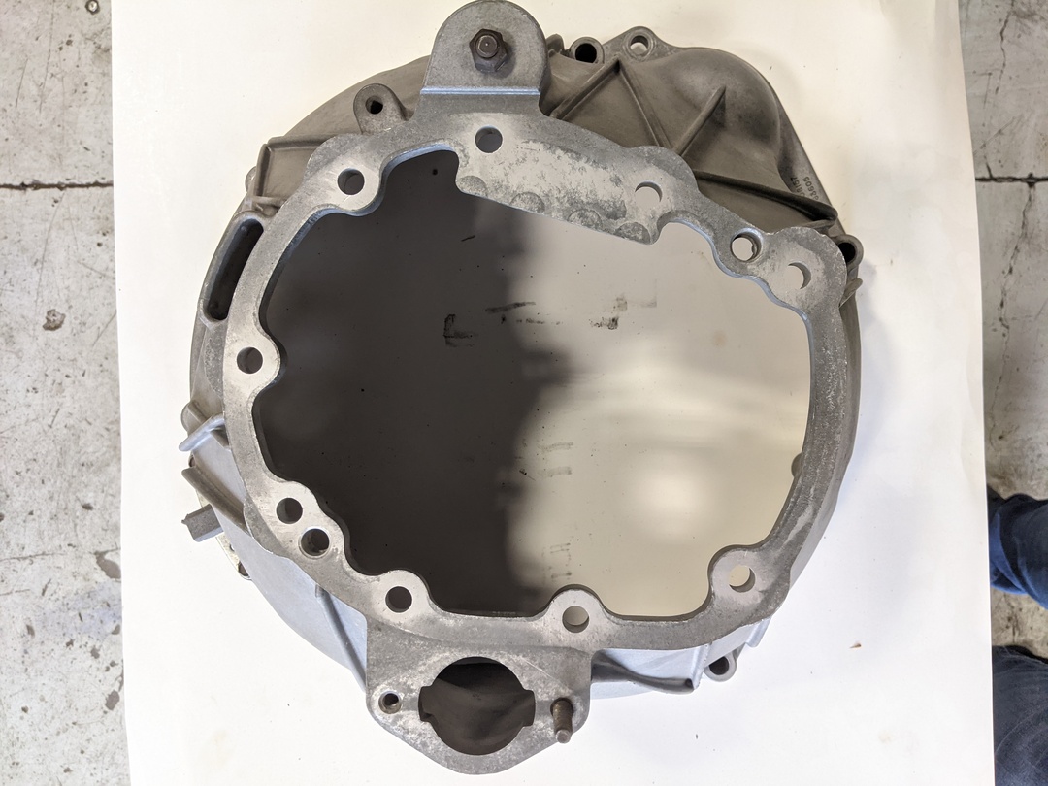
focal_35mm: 27
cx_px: 524
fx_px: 817
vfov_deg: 51.4
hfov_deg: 65.3
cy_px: 393
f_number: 1.8
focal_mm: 4.44
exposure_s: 1/120
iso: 247
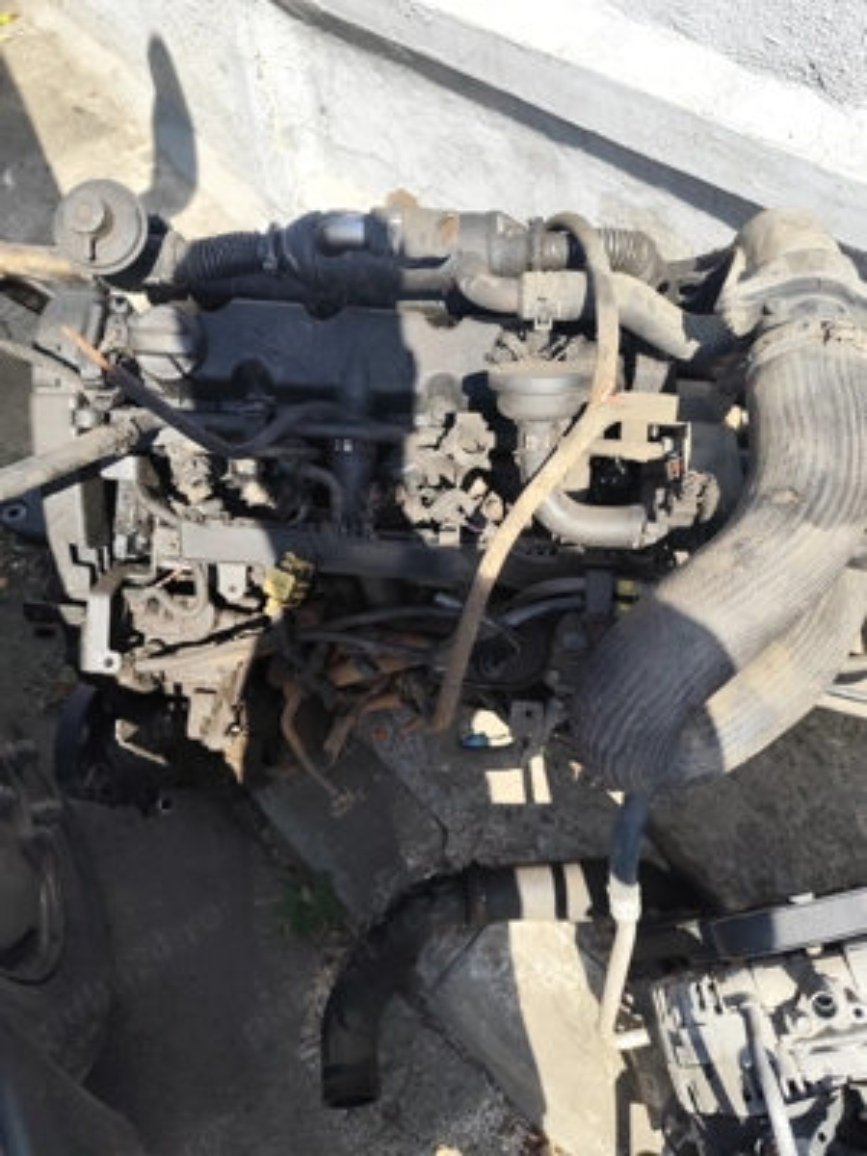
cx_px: 434
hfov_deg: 58.9
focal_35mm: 23
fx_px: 768
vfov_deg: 73.9
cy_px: 578
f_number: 1.65
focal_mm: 6.14
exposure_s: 1/423
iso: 50
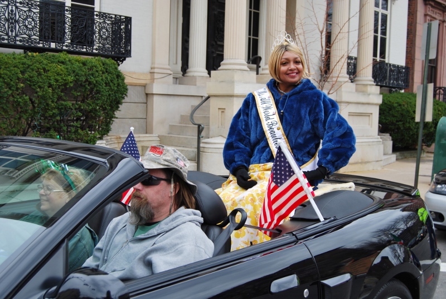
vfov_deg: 30.0
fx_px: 558
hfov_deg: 43.5
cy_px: 150
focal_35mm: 45
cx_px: 223
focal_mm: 30
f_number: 5.6
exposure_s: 1/125
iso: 100
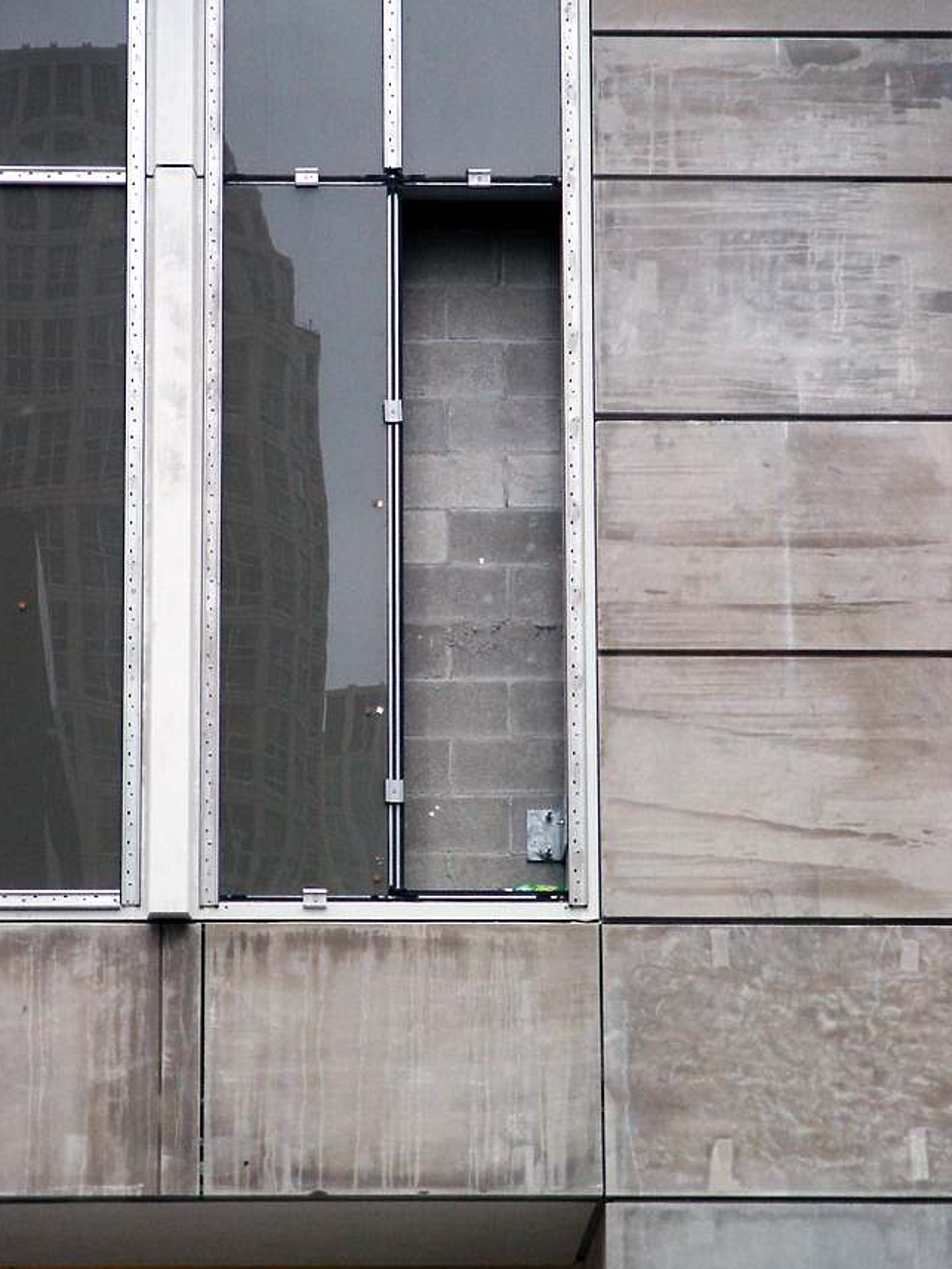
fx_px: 5352
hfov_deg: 10.2
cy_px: 643
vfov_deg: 13.5
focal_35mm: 146
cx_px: 457
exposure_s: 1/60
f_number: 3.6
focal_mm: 28.23
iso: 200
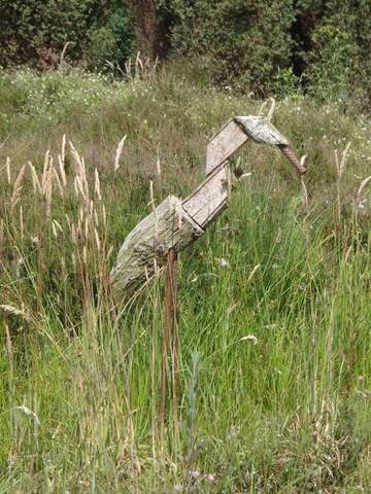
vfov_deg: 21.5
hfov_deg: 16.2
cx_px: 186
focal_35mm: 91
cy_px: 247
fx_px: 1300
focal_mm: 16.25
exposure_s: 1/200
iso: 64
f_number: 4.7
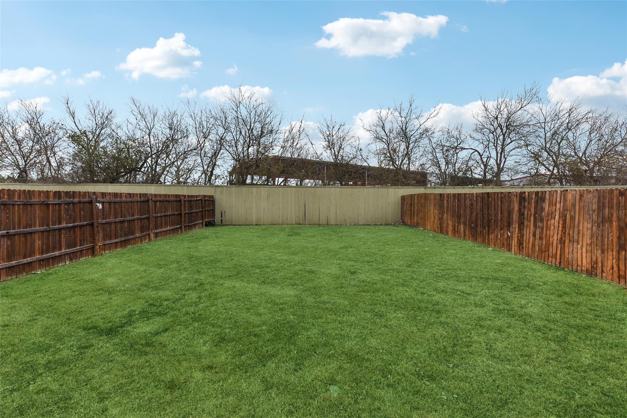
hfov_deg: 104.3
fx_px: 244
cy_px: 209
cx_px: 314
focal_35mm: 14
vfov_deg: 81.2
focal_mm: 14
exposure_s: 1/1250
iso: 400
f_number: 8
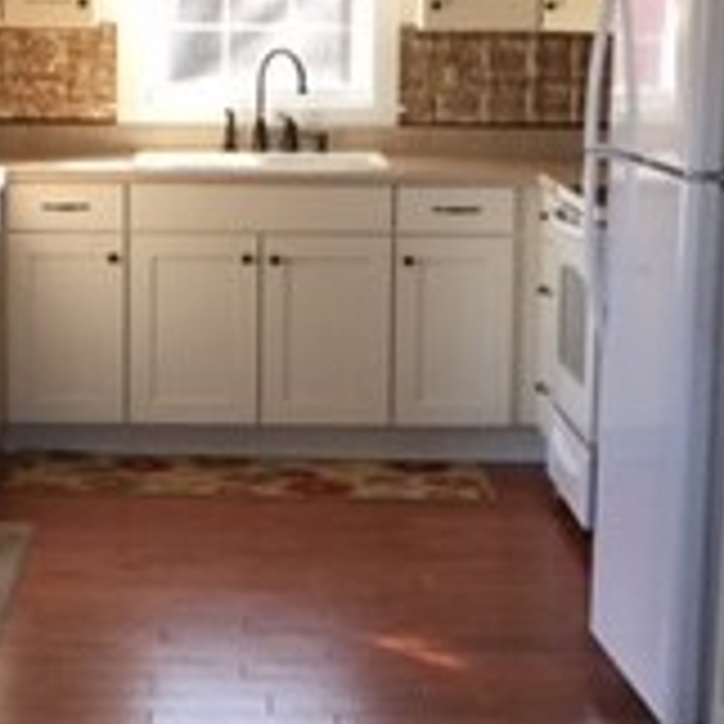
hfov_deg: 17.0
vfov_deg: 17.0
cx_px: 261
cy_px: 292
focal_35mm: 102
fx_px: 2414
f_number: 2.2
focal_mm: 4.15
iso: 50
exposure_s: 1/30
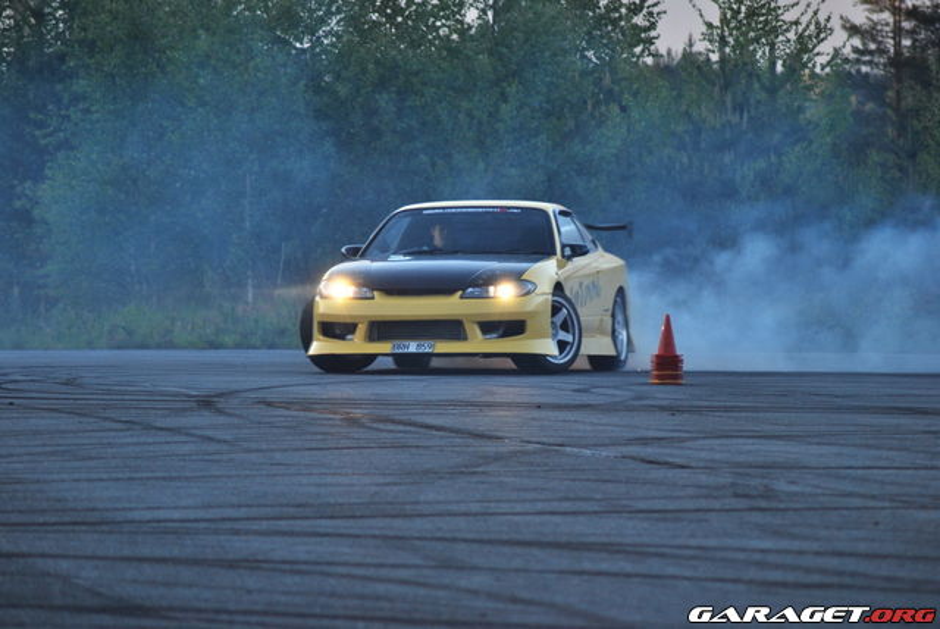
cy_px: 314
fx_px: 7840
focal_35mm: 300
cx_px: 470
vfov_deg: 4.6
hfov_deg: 6.9
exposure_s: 1/200
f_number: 5
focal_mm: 200
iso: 400
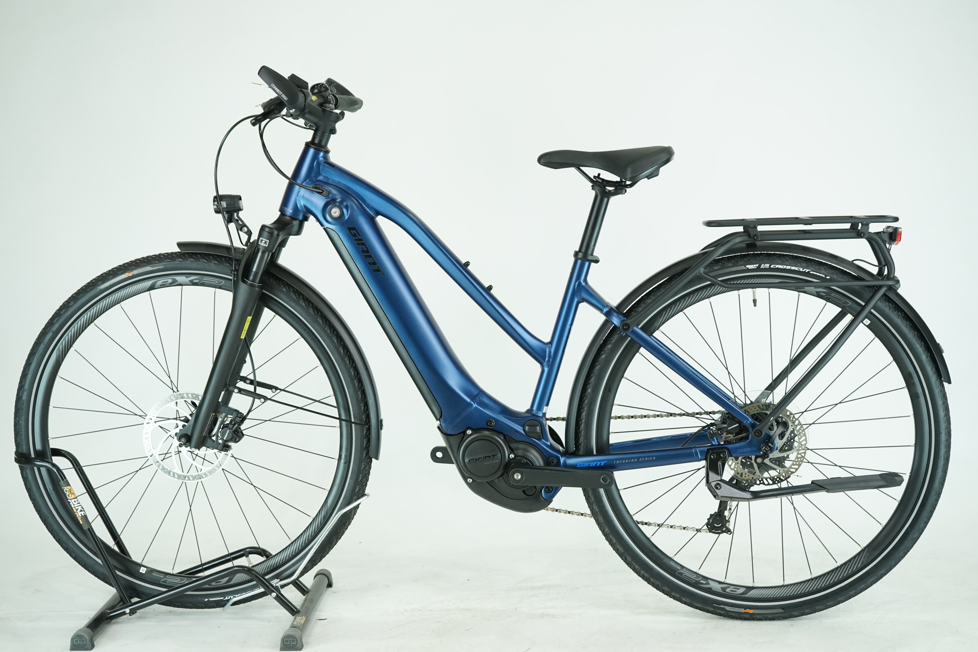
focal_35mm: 52
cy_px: 326
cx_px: 489
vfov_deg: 26.0
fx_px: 1413
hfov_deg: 38.2
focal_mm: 52
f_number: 5.6
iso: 1600
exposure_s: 1/200
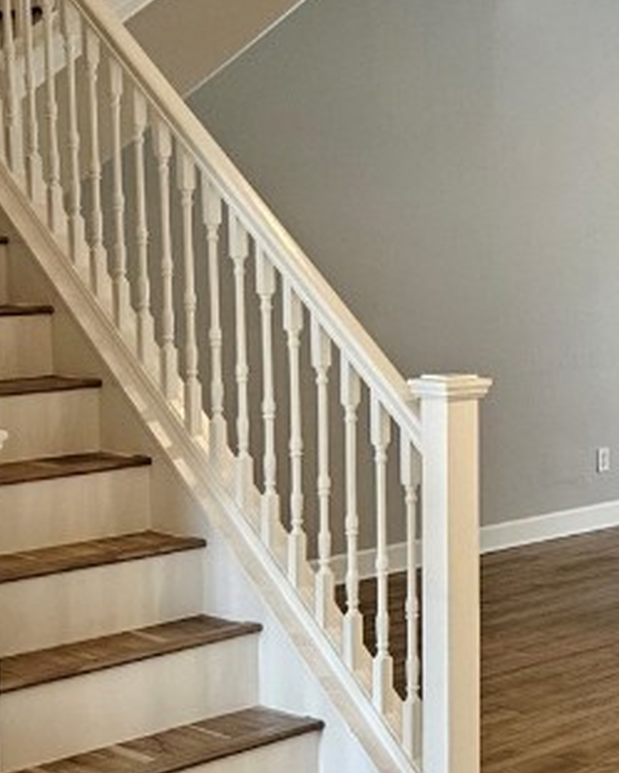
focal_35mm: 74
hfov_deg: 18.5
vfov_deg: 25.7
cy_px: 306
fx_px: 1694
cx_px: 917
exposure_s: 1/120
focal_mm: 5.4
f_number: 1.8
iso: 320
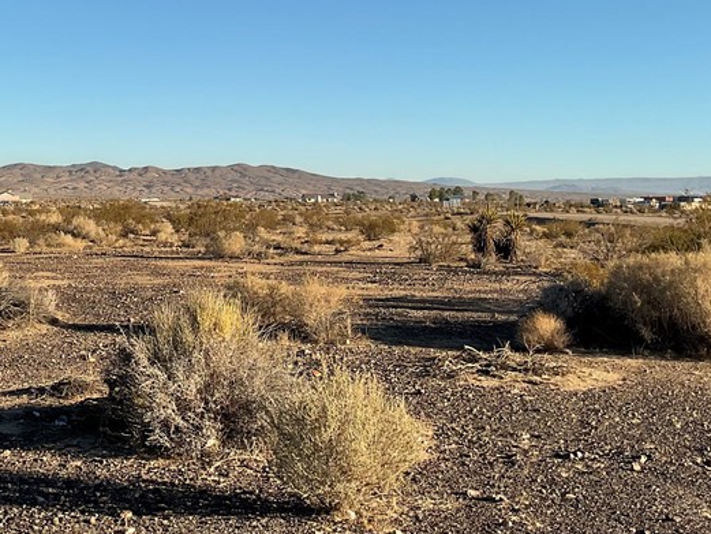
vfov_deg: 25.3
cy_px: 117
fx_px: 1171
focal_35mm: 57
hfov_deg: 33.5
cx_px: 236
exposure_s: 1/1730
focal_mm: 3
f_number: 1.8
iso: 16
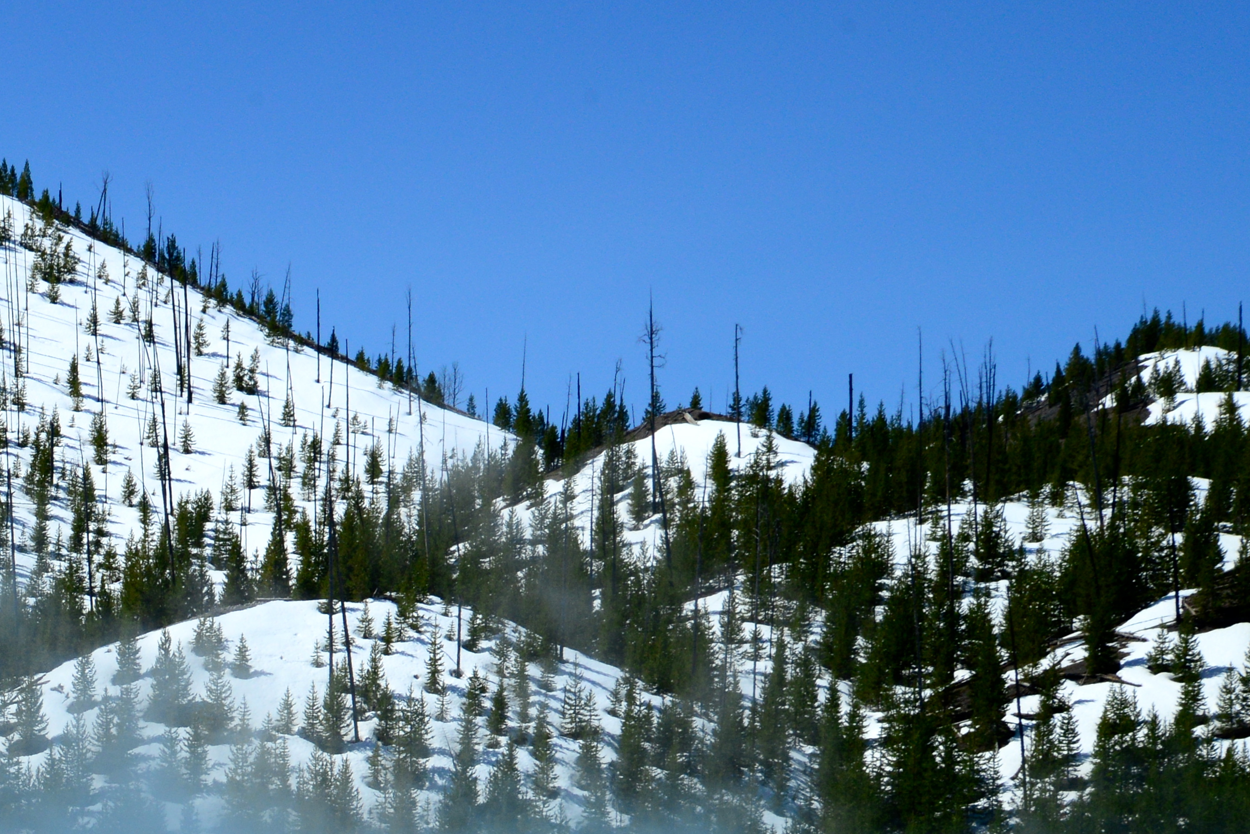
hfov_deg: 18.4
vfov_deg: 12.8
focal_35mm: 104
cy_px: 1056
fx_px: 3612
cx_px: -330
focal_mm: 40
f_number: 13
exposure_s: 1/640
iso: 400
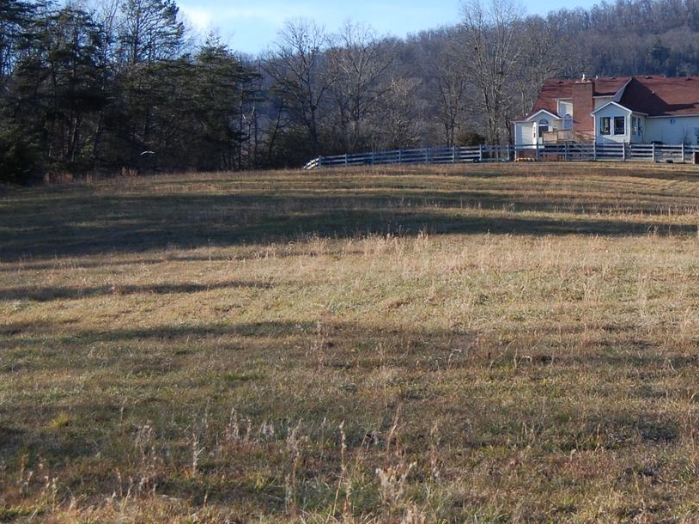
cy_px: 125
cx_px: 640
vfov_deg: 13.5
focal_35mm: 109
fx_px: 2200
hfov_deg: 17.8
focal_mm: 30
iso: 200
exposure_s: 1/800
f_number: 4.2
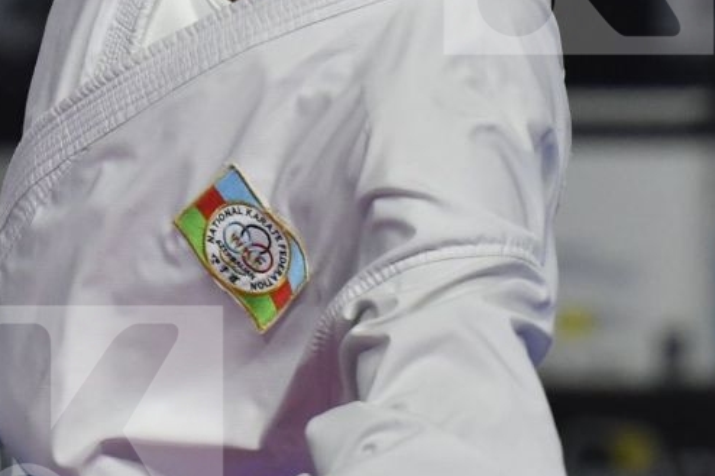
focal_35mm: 1531
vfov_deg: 0.9
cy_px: -77
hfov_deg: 1.3
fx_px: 30396
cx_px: 88
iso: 1250
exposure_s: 1/800
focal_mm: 280
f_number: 4
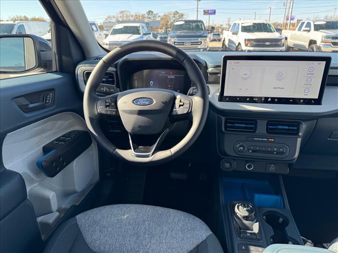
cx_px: 169
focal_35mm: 24
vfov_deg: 56.8
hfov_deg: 71.6
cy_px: 126
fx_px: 234
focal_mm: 6.76
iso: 64
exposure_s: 1/239
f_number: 1.78
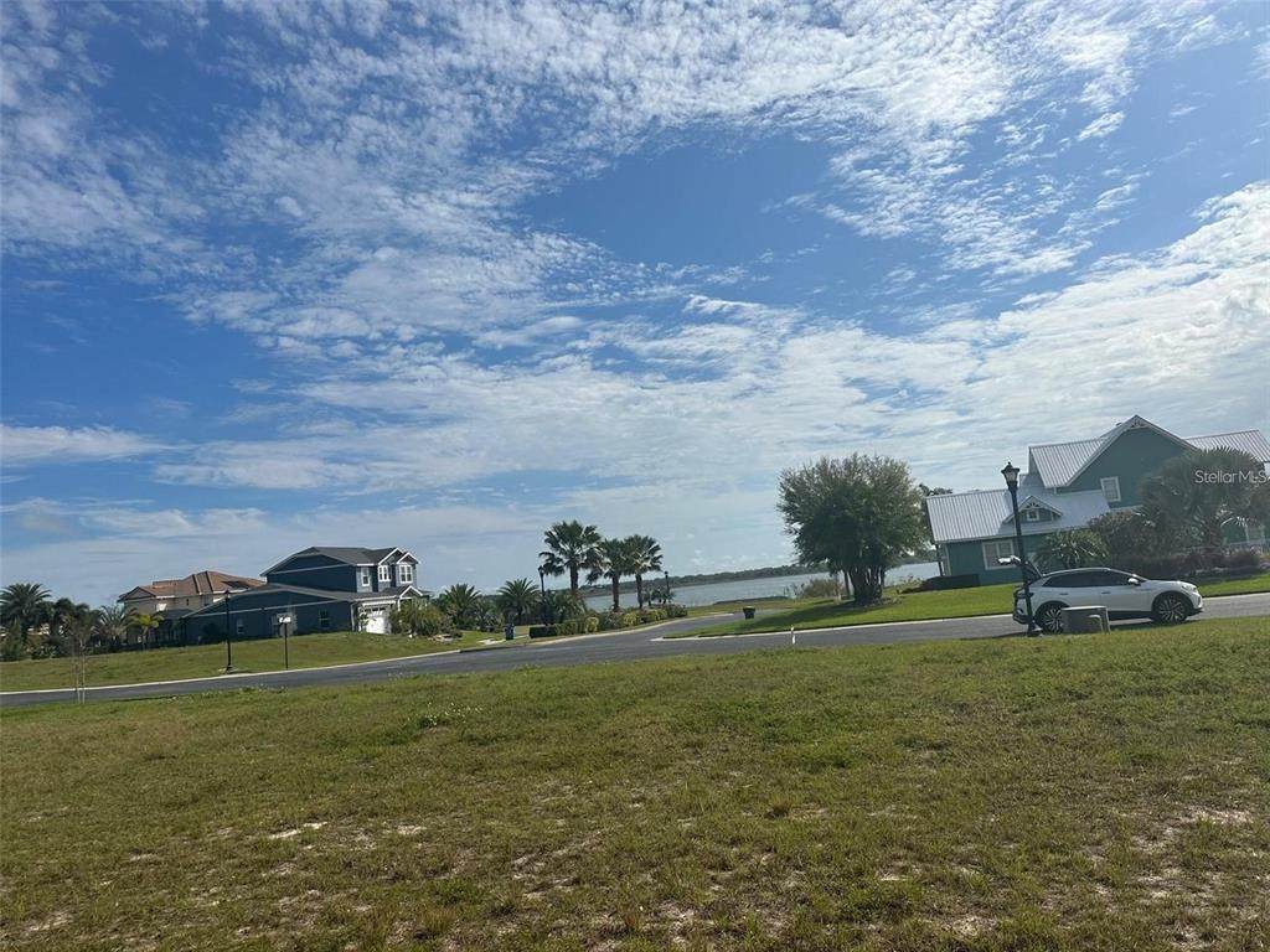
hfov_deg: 71.6
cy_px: 476
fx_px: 881
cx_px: 635
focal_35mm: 24
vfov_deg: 56.8
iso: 80
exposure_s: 1/13699
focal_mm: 6.86
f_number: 1.78
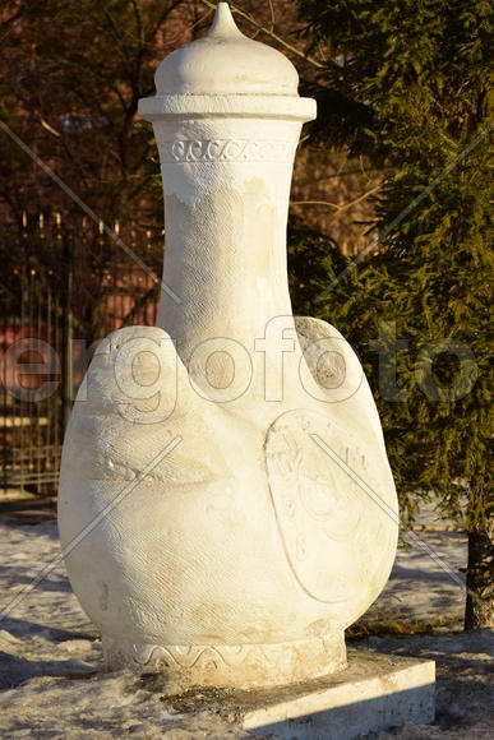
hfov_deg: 13.0
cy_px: 370
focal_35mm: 105
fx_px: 2160
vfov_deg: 19.5
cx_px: 247
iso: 100
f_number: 5.3
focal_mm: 70
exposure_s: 1/400
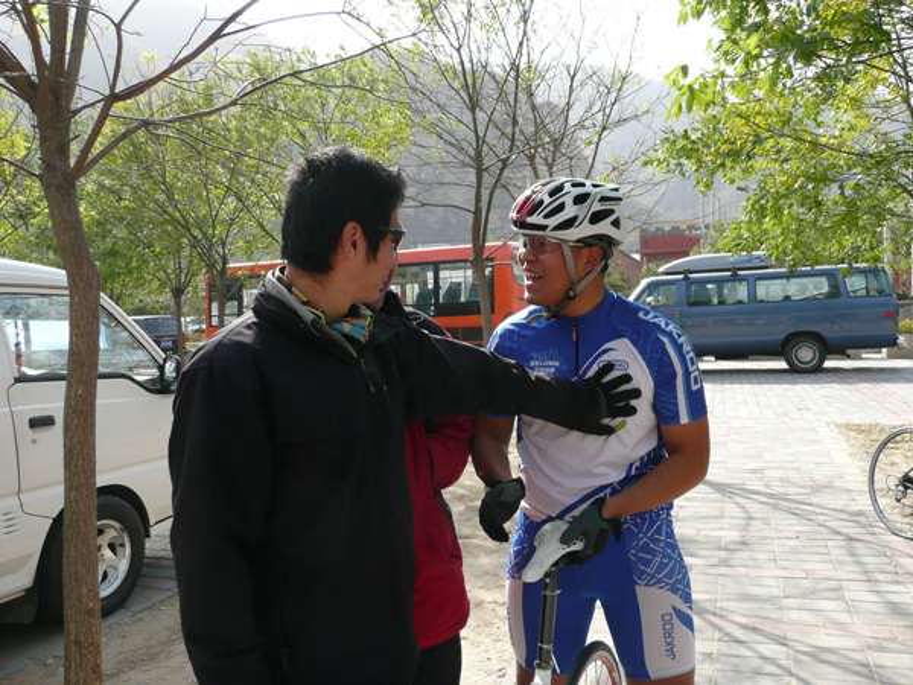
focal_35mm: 30
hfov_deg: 60.0
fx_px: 791
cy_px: 342
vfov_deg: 46.8
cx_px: 456
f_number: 3.3
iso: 100
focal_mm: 4.6
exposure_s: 1/250
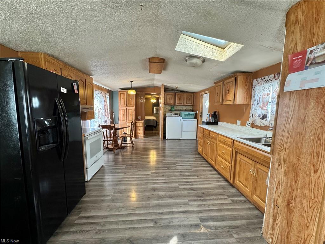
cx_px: 162
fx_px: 131
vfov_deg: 85.7
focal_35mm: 14
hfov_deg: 102.1
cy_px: 122
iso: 320
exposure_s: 1/99
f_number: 2.2
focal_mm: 2.22
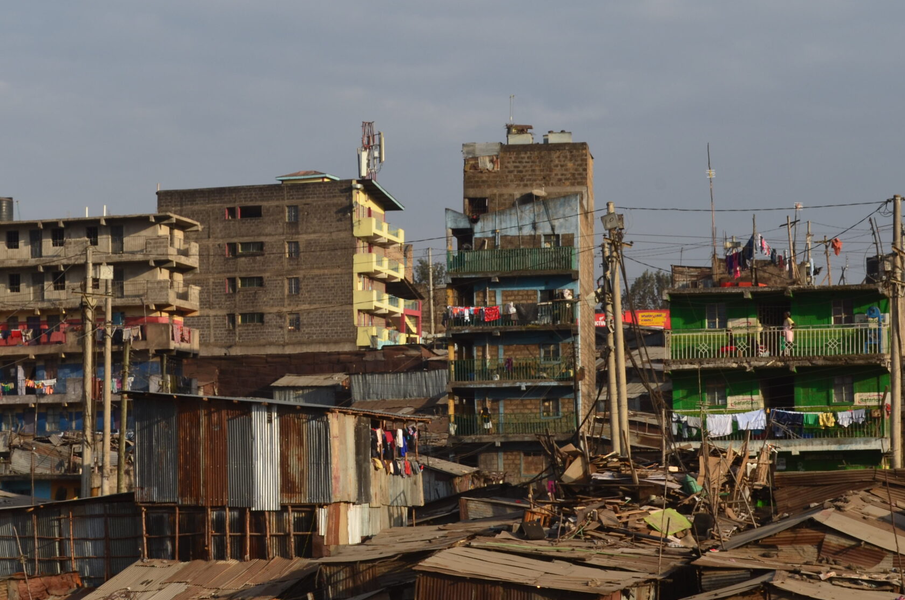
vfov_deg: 12.4
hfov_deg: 18.6
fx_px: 2759
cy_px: 310
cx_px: 336
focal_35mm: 110
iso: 160
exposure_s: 1/125
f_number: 11
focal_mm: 48
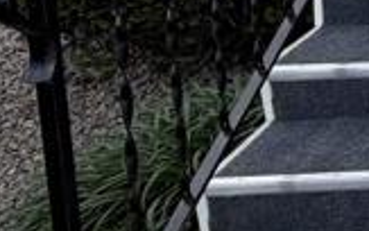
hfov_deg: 14.5
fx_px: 936
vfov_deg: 12.8
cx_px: 887
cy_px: -177
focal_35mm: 93
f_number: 2.2
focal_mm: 2.22
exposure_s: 1/502
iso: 50
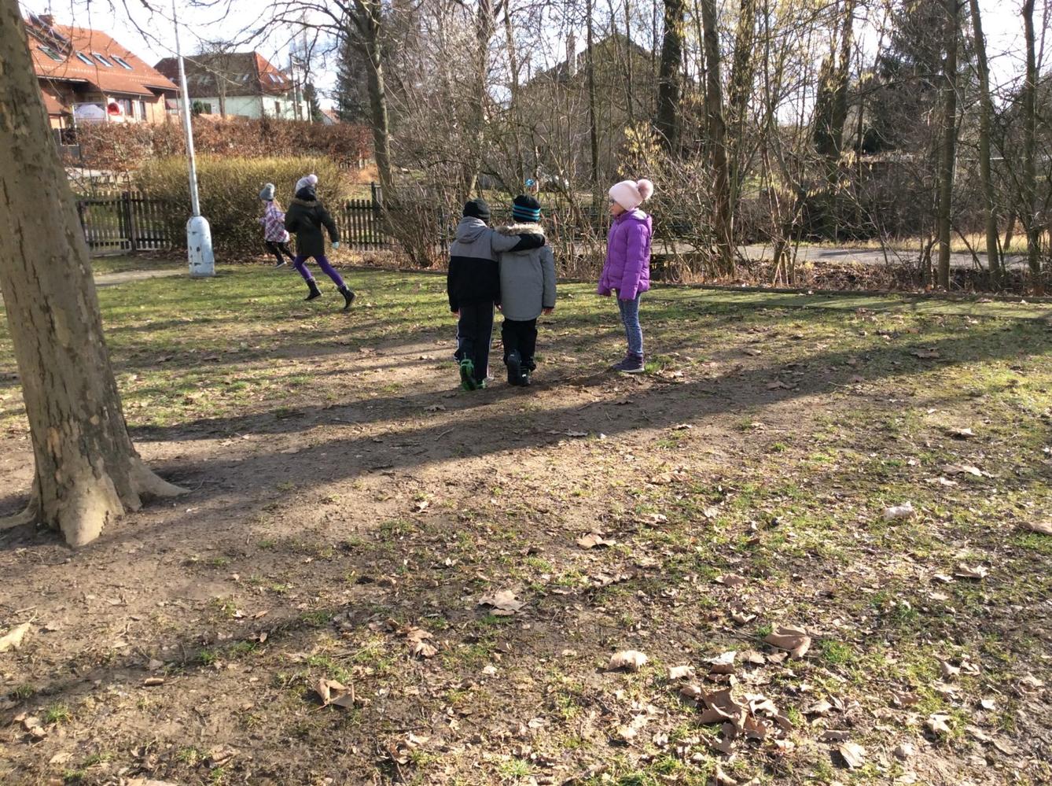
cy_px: 393
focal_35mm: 32
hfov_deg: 56.9
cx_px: 526
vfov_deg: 44.0
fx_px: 971
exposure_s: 1/355
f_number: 2.4
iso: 32
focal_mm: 3.3
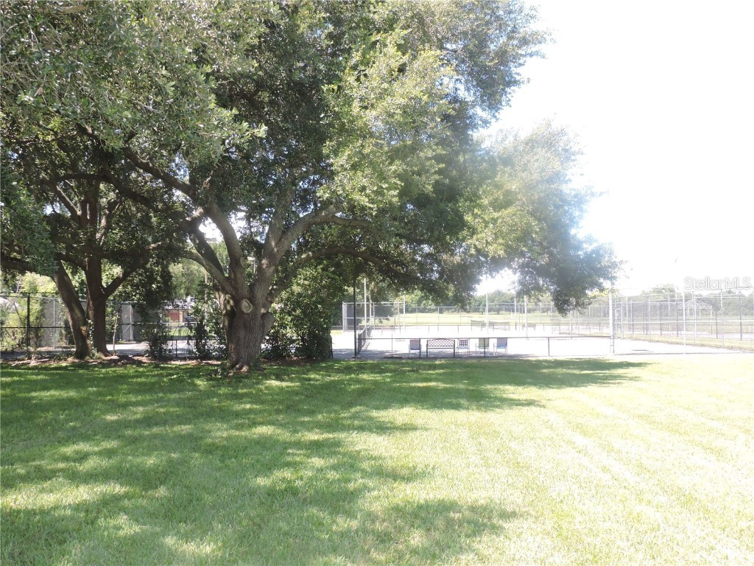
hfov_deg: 60.0
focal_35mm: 30
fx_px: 653
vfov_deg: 46.8
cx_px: 377
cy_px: 283
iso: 400
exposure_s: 1/640
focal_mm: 5.4
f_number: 3.1
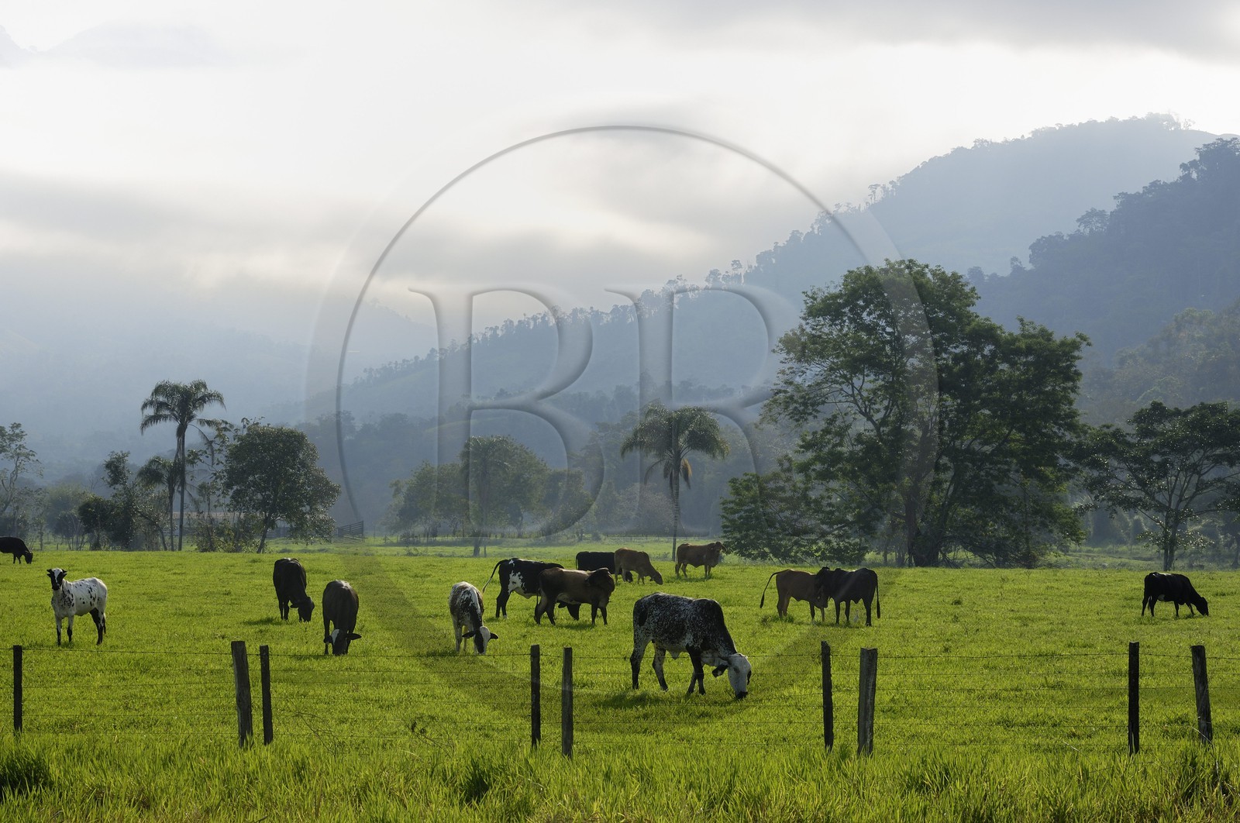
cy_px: 412
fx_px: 3612
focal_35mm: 105
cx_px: 620
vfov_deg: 13.0
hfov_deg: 19.5
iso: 100
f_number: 11
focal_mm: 70
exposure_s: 1/160
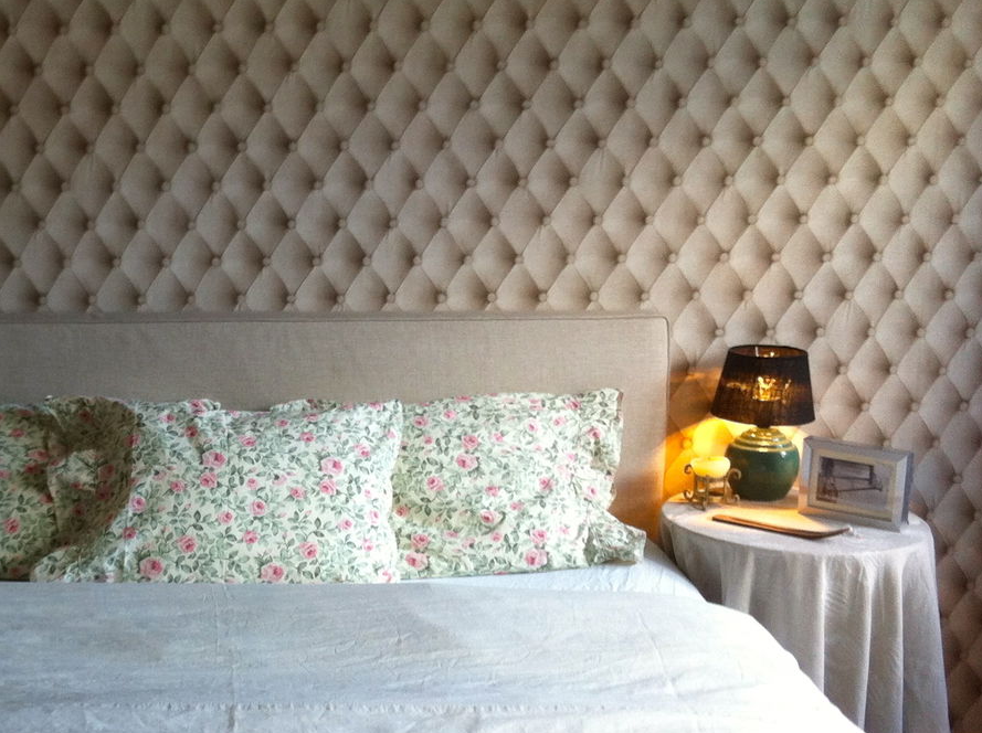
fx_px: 1785
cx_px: 140
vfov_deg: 23.2
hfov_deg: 29.7
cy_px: 434
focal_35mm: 63
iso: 80
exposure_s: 1/17
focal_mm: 3.85
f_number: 2.8
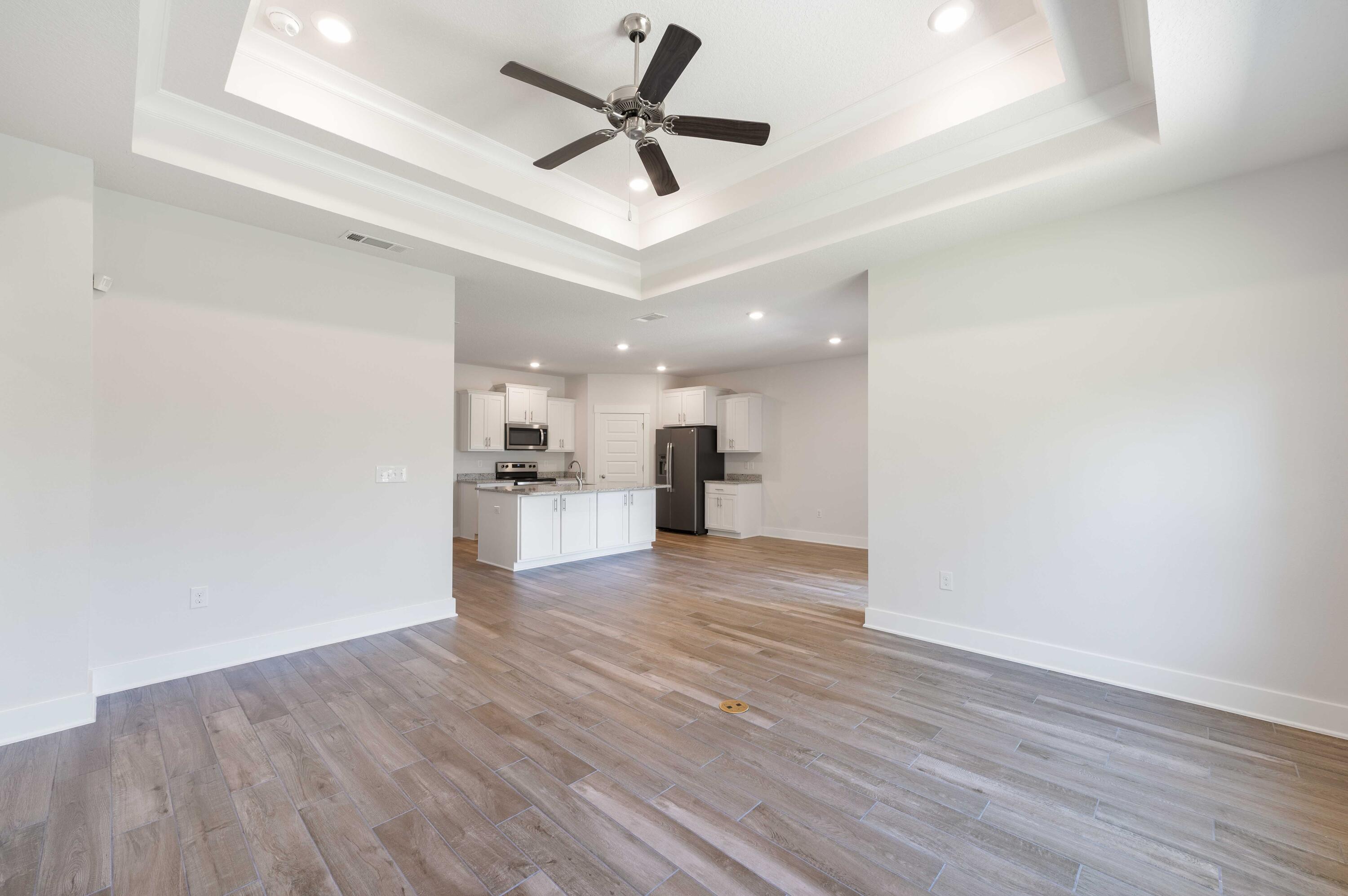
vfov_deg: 81.1
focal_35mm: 14
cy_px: 448
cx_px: 674
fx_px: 524
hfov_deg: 104.3
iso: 400
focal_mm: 14
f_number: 9
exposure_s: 1/2
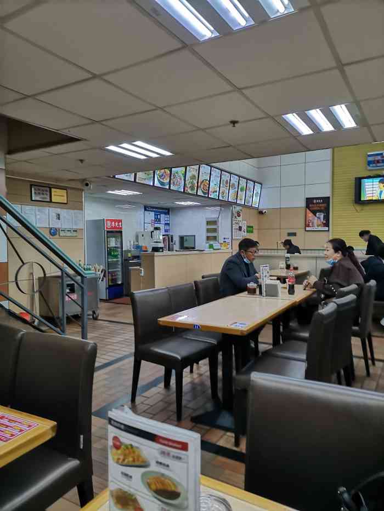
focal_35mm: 27
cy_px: 256
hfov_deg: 51.4
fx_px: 399
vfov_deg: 65.3
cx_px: 192
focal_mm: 5.4
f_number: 1.8
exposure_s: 1/100
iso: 320
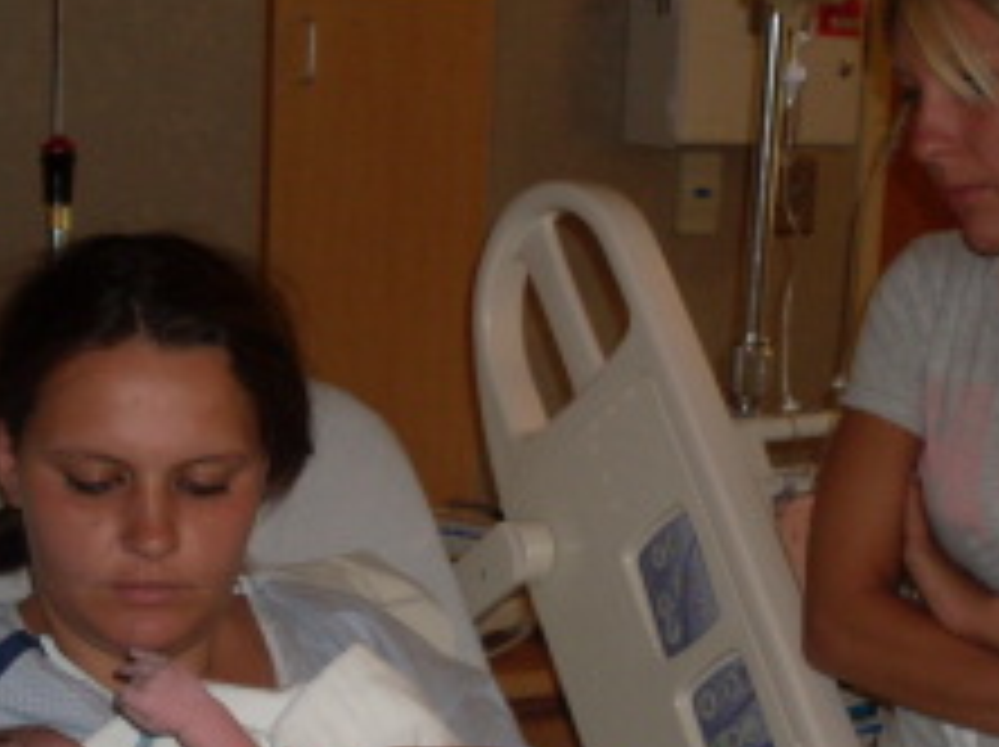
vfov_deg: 19.1
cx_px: 500
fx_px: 2220
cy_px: 421
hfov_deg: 25.4
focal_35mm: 77
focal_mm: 6.3
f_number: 2.8
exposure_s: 1/45
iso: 100
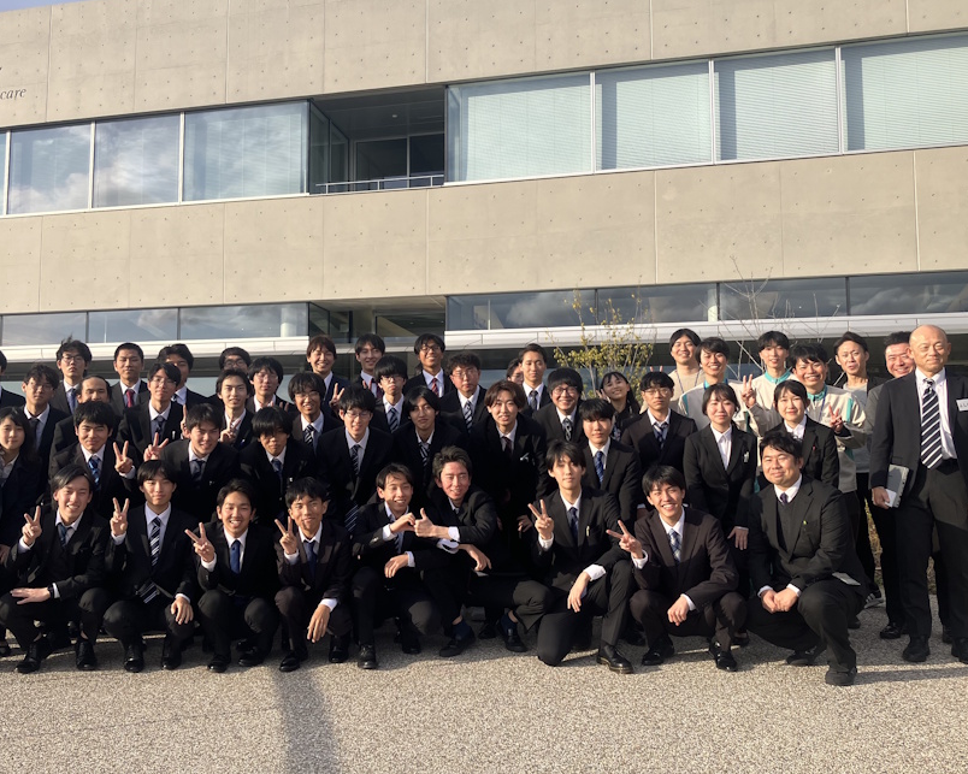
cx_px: 417
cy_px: 384
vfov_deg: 43.3
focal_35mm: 34
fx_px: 974
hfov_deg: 52.7
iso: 32
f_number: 1.8
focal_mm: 3.99
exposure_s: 1/1279
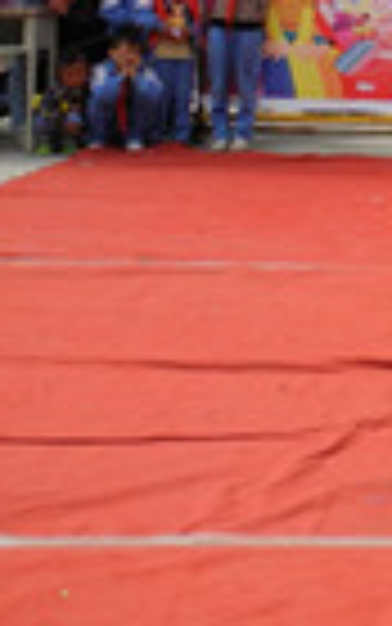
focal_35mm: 107
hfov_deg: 10.5
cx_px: 942
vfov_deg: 18.2
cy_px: -187
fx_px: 1827
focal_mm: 6
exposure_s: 1/800
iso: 100
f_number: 3.2
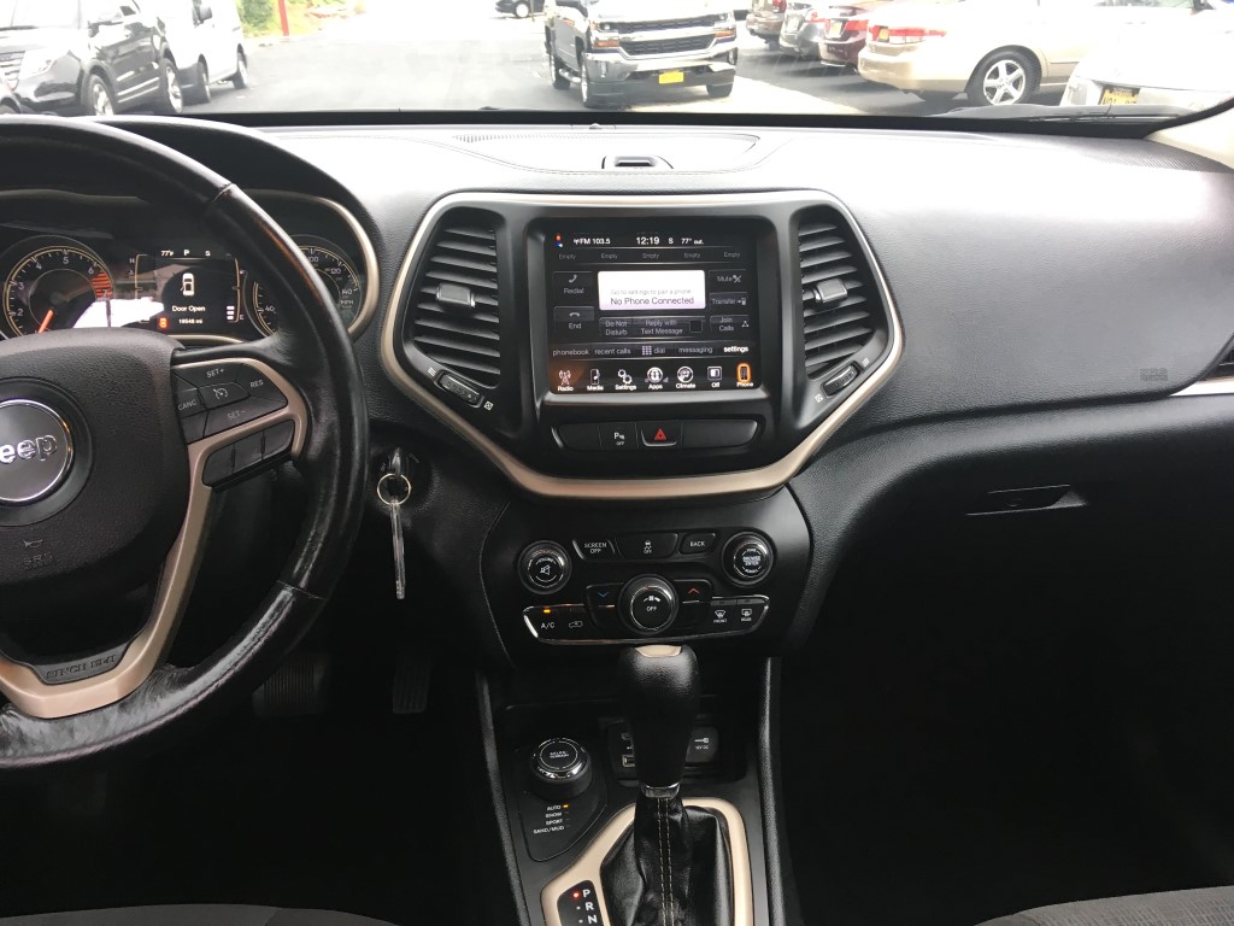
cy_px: 463
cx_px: 617
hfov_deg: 61.7
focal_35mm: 29
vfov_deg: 48.2
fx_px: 1034
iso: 50
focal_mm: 4.15
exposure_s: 1/30
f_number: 2.2
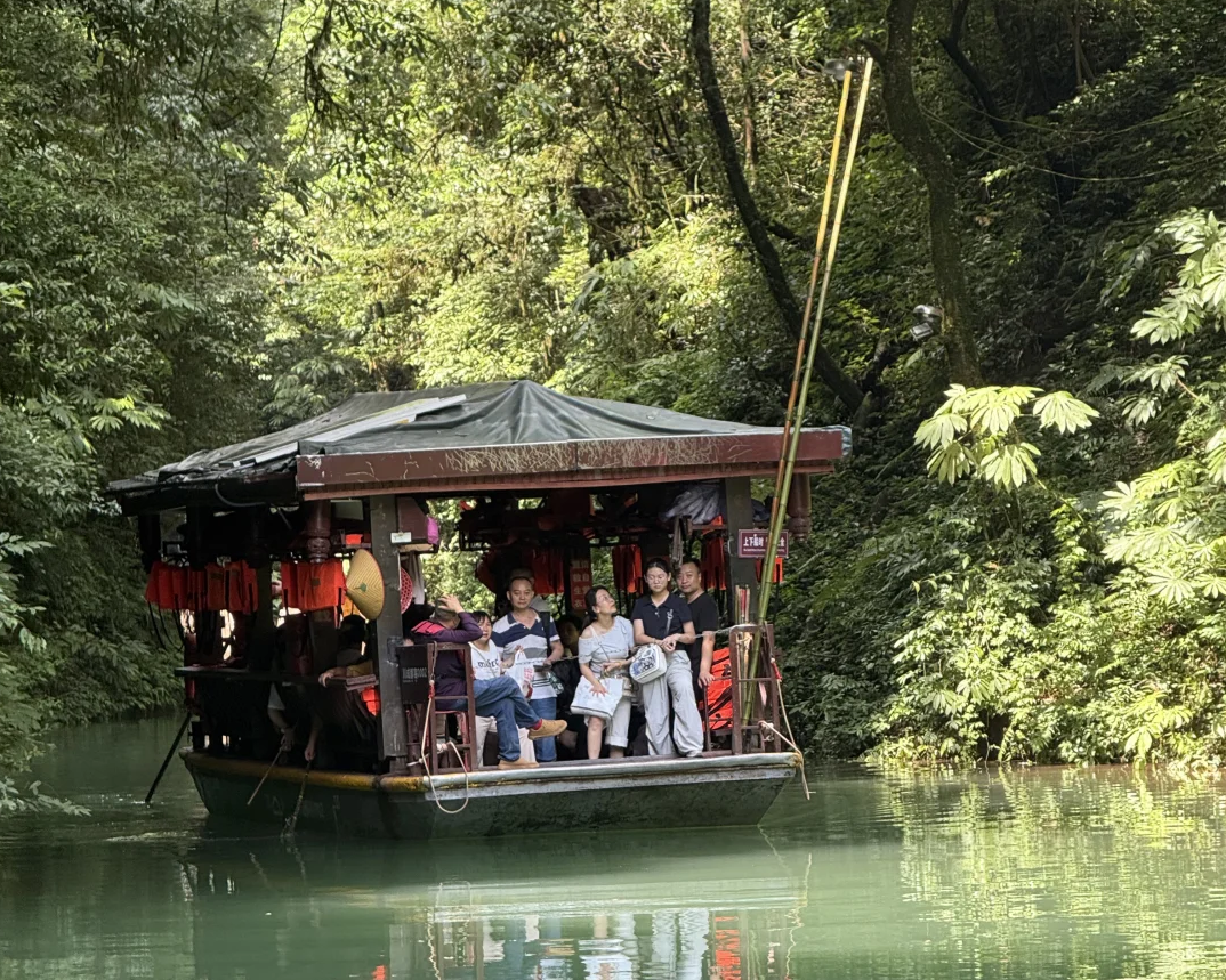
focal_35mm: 157
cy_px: 763
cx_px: 611
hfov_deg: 12.3
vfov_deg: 9.8
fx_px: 5696
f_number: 2.8
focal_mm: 15.66
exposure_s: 1/99
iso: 80
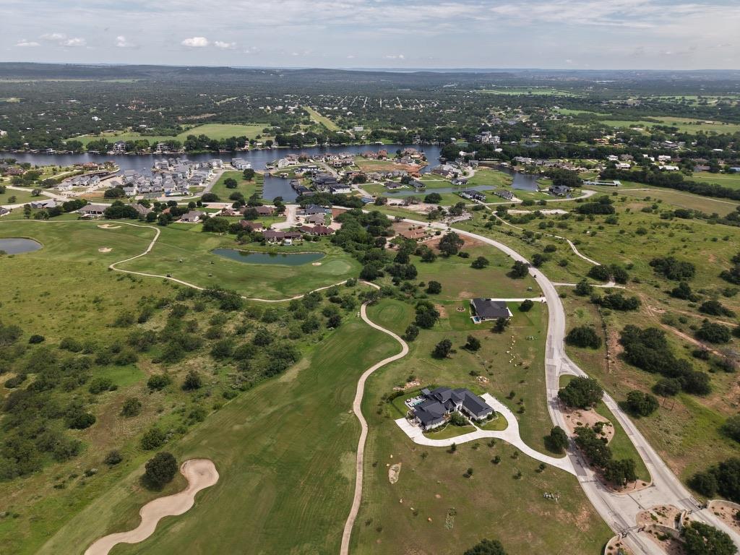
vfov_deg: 56.8
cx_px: 370
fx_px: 513
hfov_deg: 71.6
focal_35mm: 24
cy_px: 278
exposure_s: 1/60
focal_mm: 8.67
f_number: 1.8
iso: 100
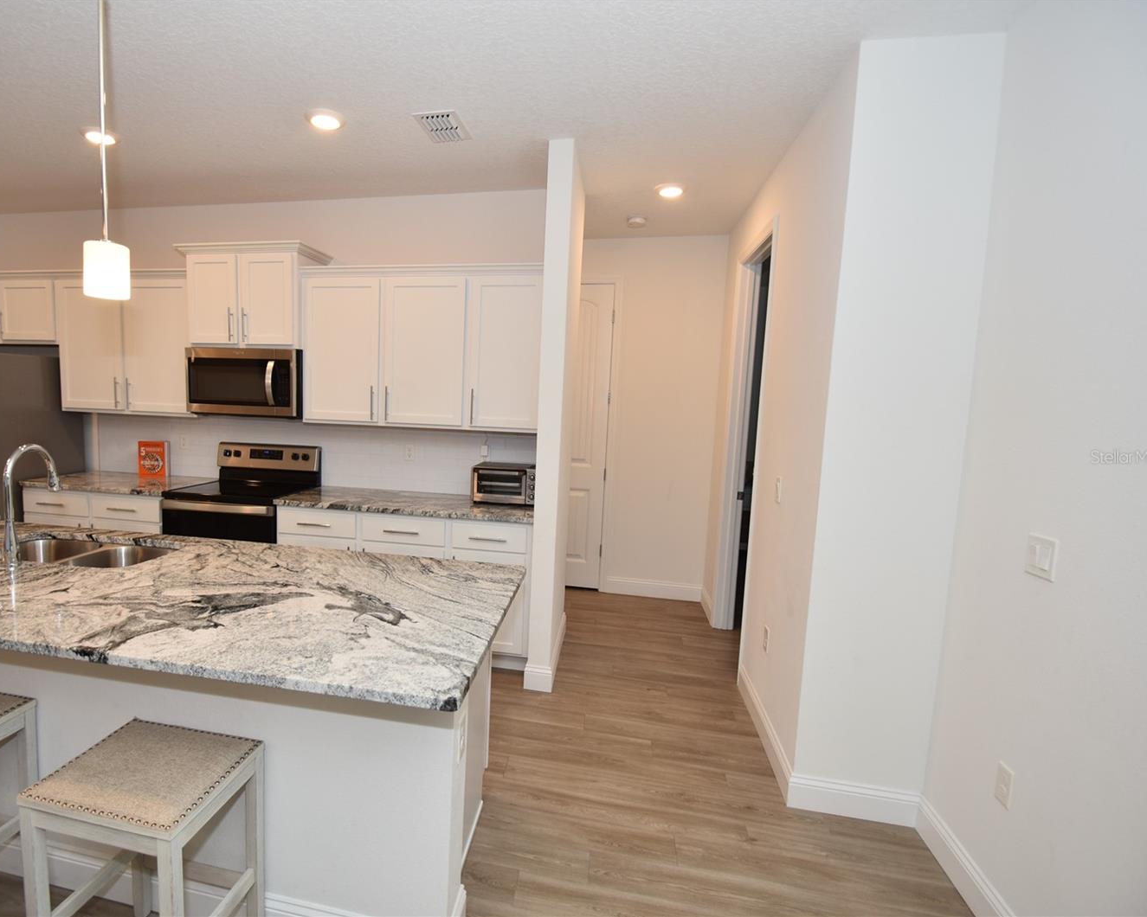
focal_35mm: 17
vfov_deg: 77.0
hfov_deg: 88.8
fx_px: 577
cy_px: 457
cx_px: 475
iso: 220
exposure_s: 1/60
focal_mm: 10
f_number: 4
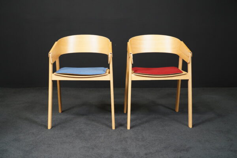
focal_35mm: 50
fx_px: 329
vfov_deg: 27.0
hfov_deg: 39.6
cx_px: 118
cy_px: 79
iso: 5000
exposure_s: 1/100
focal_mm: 50
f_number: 7.1
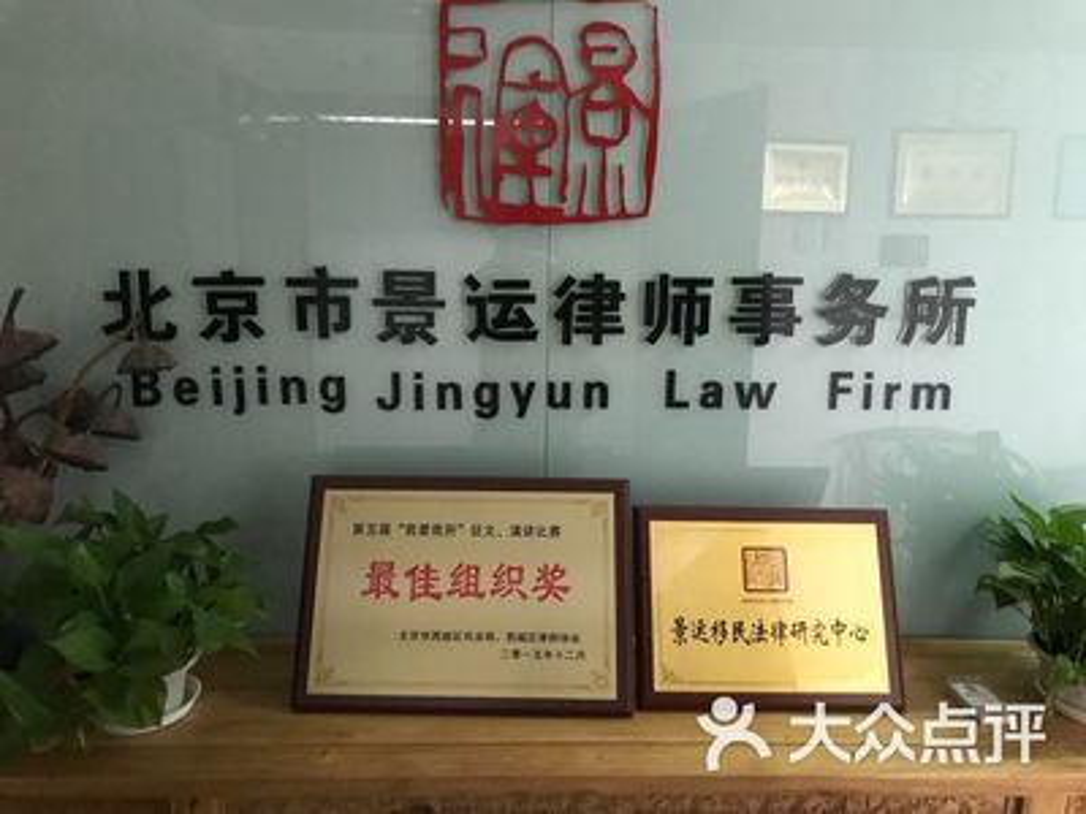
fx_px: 878
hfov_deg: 63.4
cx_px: 543
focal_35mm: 28
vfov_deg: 49.7
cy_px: 407
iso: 100
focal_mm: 3.99
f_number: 1.8
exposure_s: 1/14
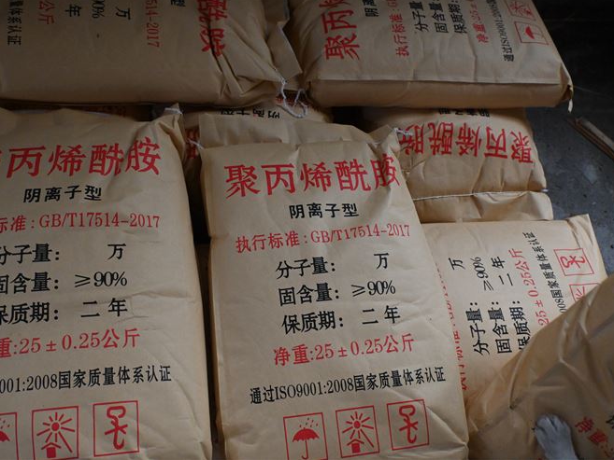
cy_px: 228
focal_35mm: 35
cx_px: 275
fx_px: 613
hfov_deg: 53.1
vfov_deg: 41.2
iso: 3200
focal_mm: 21
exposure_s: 1/80
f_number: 4
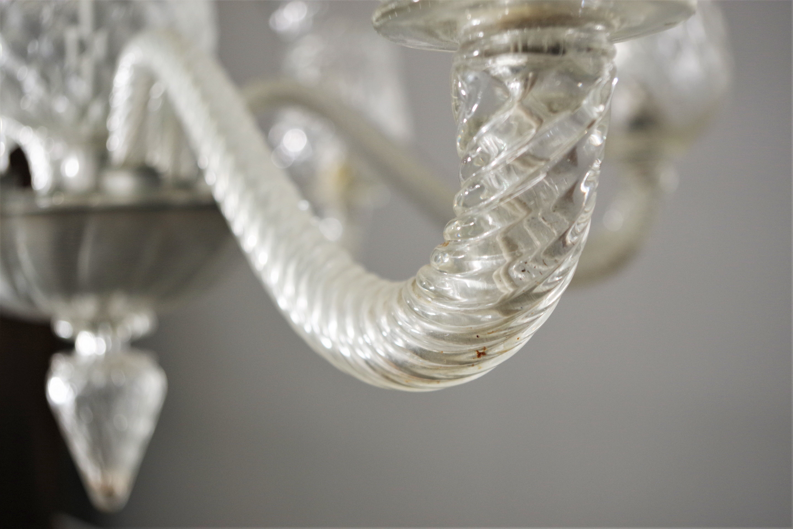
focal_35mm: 42
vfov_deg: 31.9
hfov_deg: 46.4
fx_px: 925
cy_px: 264
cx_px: 396
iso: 400
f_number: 4
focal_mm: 28.13
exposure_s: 1/60
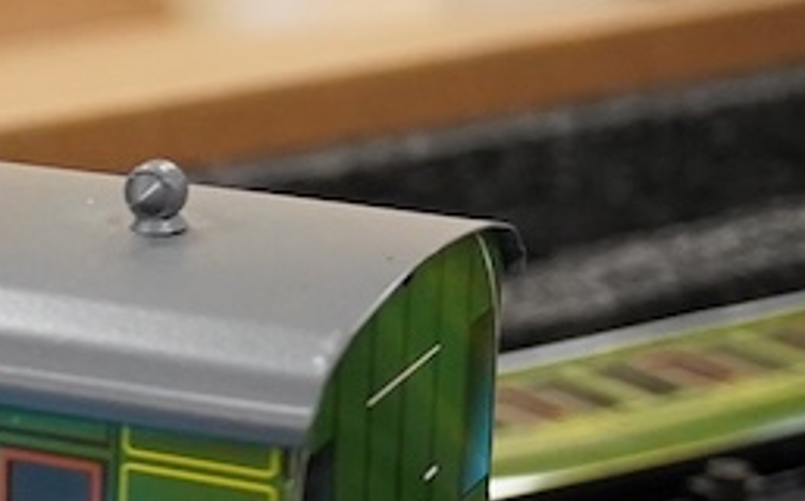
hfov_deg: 9.8
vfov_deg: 6.5
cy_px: 351
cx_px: -763
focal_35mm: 201
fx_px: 4405
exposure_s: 1/200
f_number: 7.1
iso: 2500
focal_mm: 30
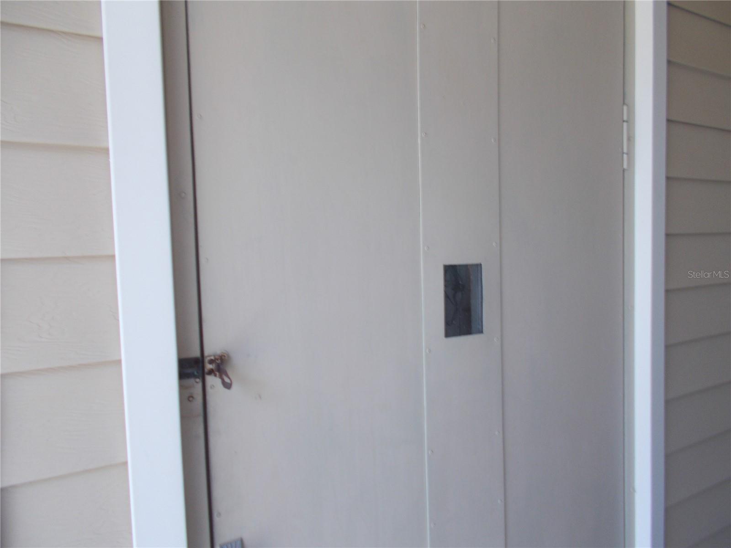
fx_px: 549
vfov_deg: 53.1
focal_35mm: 26
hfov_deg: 67.3
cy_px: 274
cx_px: 366
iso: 80
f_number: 3.2
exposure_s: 1/40
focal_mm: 4.6
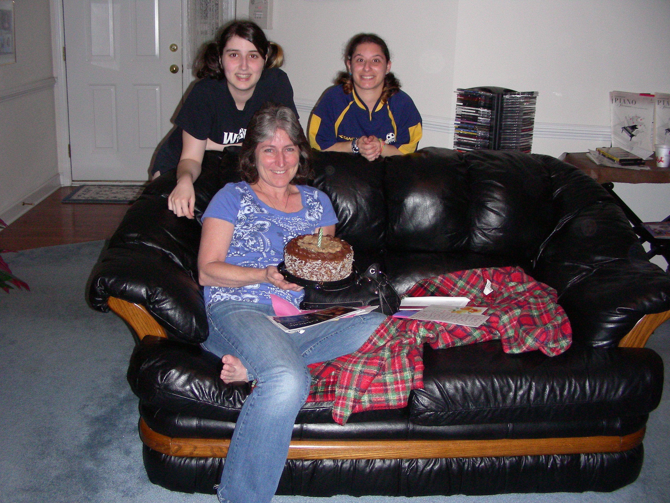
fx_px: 735
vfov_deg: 37.7
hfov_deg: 49.0
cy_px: 252
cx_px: 335
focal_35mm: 38
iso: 200
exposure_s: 1/60.1
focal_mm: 6.3
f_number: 3.5
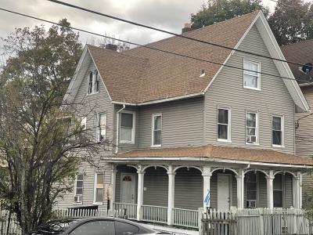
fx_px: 579
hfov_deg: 30.3
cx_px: 156
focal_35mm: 64
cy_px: 118
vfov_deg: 22.9
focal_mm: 7.5
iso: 80
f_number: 2.2
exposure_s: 1/99
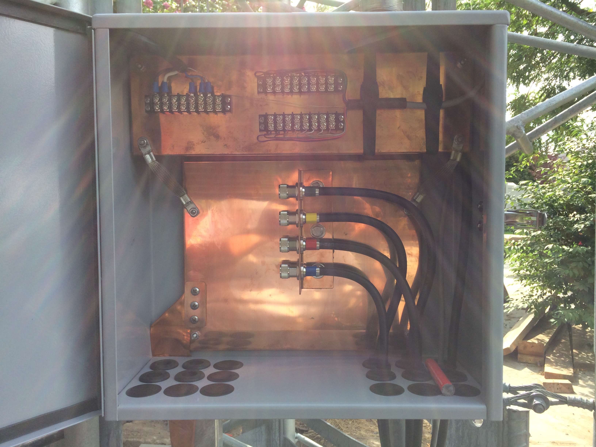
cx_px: 298
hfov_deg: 61.7
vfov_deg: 48.2
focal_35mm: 29
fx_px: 499
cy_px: 224
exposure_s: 1/383
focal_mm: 4.15
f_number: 2.2
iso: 32
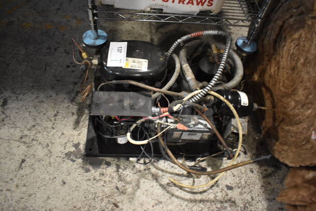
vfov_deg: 48.0
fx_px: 237
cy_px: 106
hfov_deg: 67.3
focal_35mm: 27
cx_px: 158
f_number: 3.5
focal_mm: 18
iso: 2800
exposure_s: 1/125
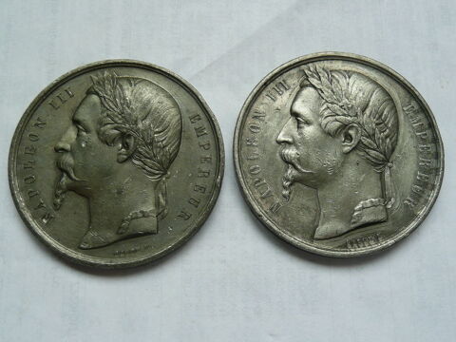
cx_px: 228
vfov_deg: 39.7
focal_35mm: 36
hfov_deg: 51.4
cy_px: 171
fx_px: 474
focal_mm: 4.9
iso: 100
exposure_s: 1/50
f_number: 3.4
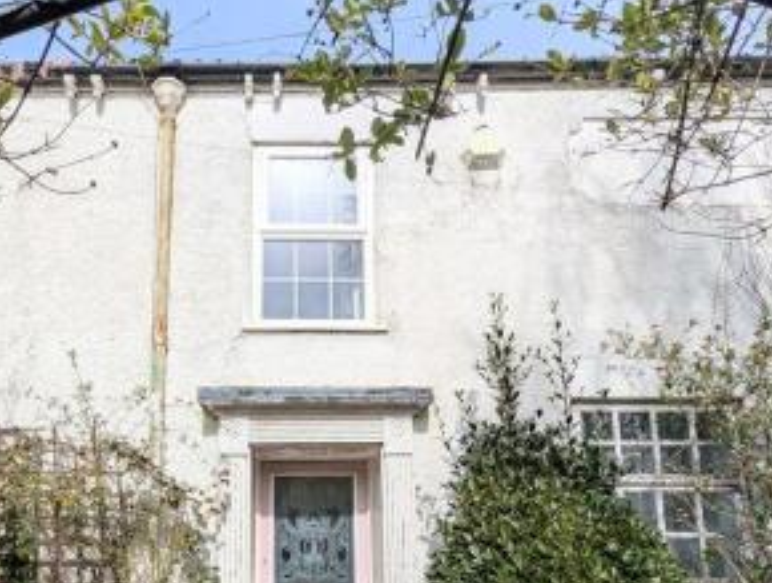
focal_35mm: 24
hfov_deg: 70.3
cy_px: 449
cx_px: 290
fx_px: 537
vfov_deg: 54.0
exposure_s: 1/5319
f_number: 1.7
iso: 51
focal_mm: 2.02
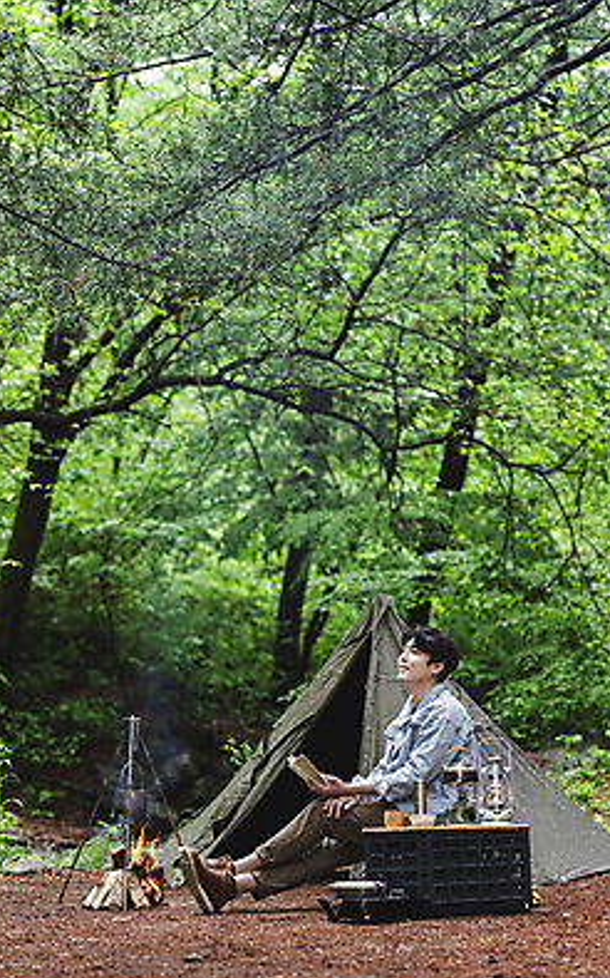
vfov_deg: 23.6
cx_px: 309
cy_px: 494
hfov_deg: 14.8
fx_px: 2342
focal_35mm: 88
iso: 800
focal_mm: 85
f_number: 2.5
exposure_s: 1/250
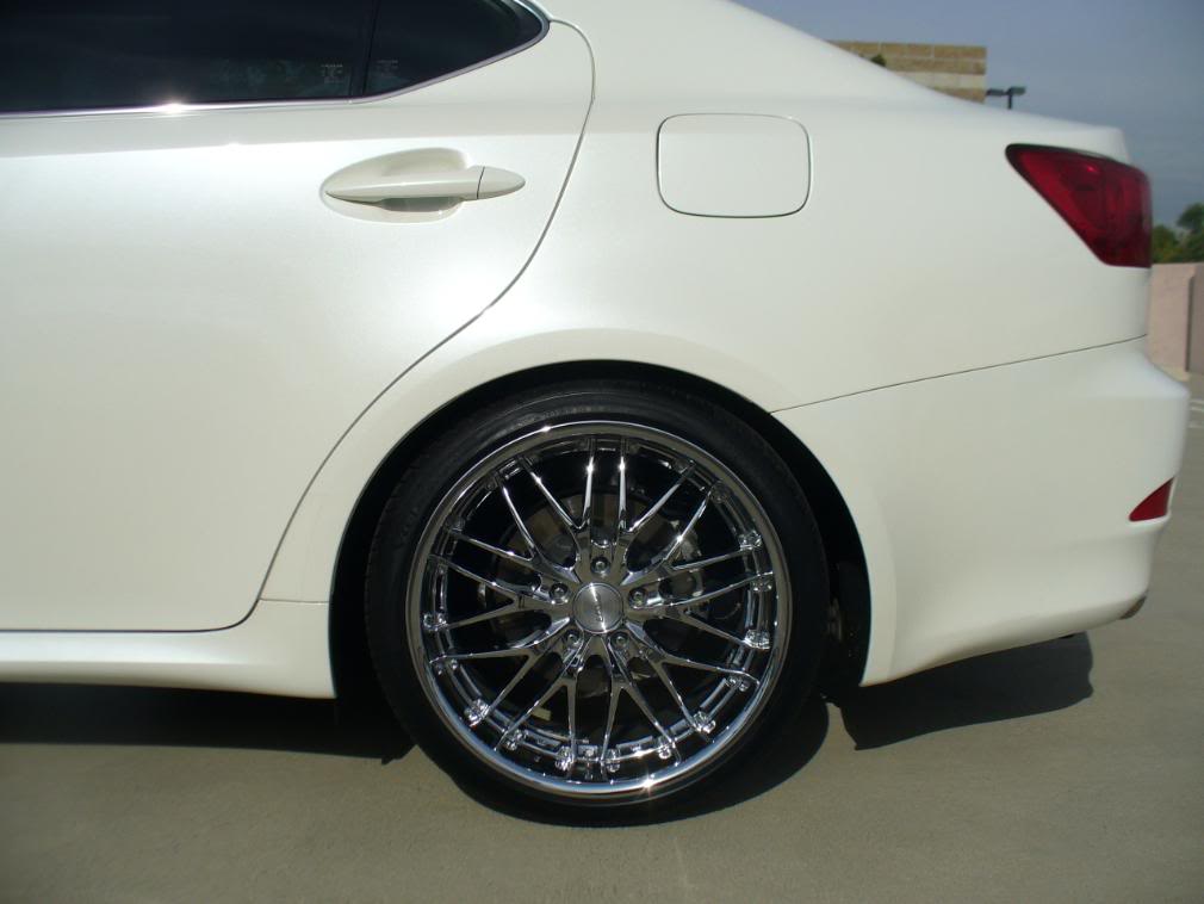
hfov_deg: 50.1
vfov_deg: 38.7
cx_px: 602
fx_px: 1287
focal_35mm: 37
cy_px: 452
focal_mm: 6.1
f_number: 5.6
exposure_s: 1/1000
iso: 80
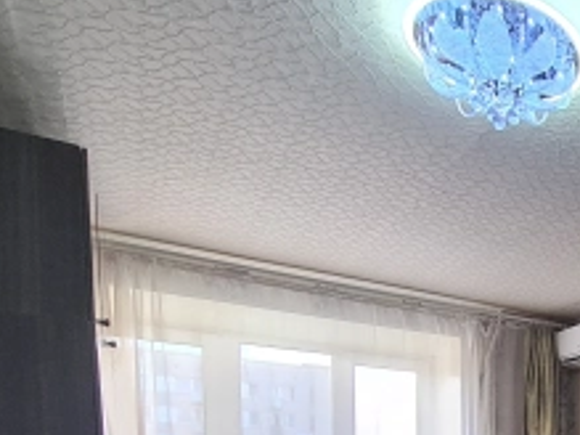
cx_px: 678
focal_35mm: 37
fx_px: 620
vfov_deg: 31.6
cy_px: 536
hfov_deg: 38.6
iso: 125
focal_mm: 2.2
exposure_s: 1/50
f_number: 2.2
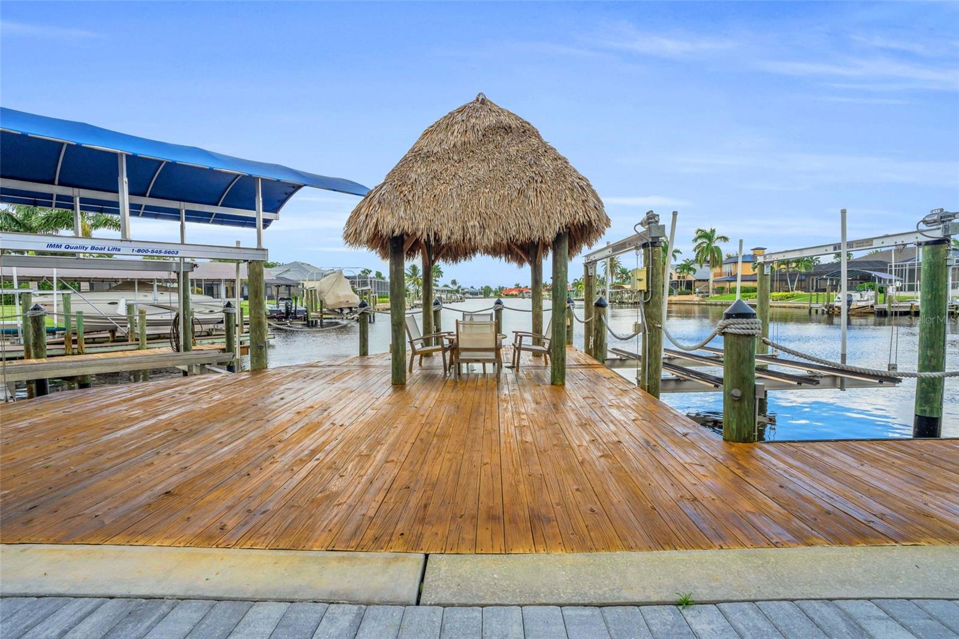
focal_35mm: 16
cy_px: 320
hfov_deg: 96.7
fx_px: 426
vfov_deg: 73.7
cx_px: 480
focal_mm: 16
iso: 200
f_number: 9
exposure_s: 1/320
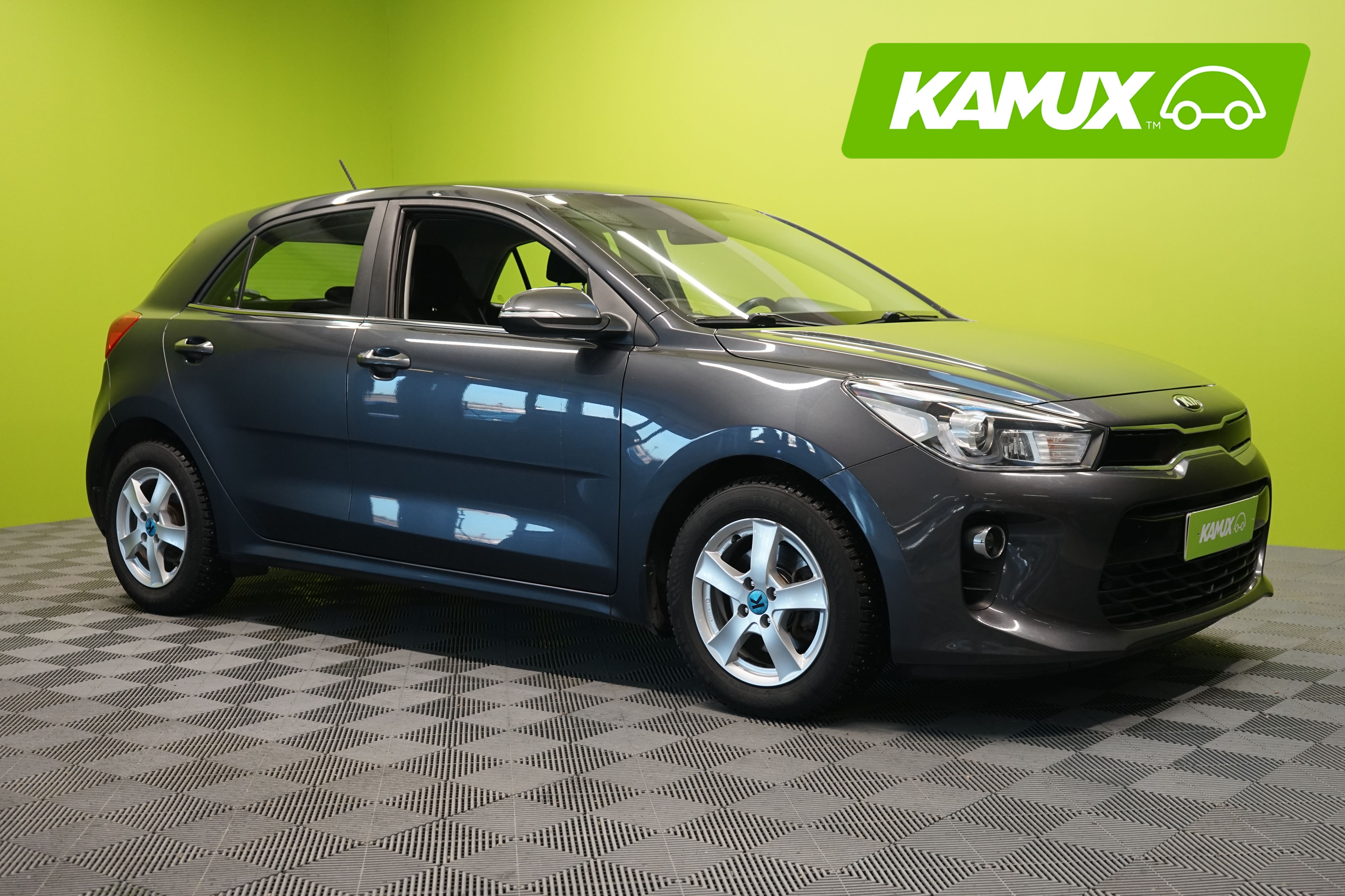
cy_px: 448
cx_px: 672
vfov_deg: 31.2
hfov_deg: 45.4
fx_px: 1606
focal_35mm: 43
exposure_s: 1/30
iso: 1250
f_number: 4.5
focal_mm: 43
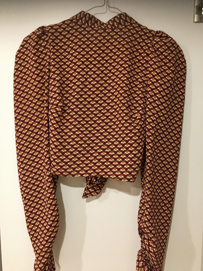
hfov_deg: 48.2
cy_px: 136
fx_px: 227
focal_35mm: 29
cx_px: 102
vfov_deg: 61.7
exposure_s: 1/33
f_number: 2.2
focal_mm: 4.15
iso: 250
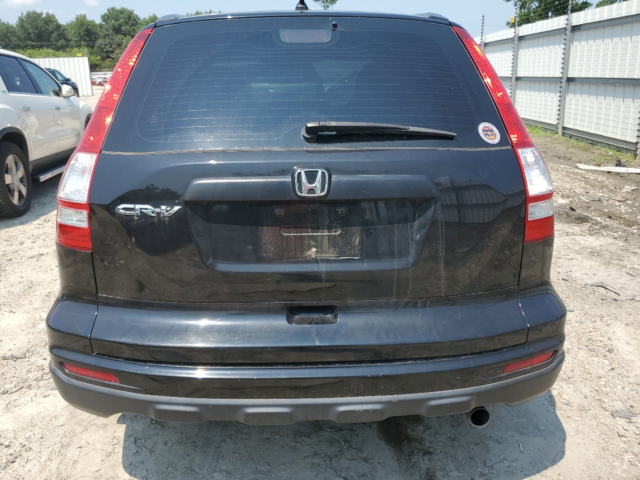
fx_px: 536
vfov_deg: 48.2
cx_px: 310
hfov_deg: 61.6
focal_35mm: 29
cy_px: 232
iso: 50
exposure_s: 1/2000
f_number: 1.5
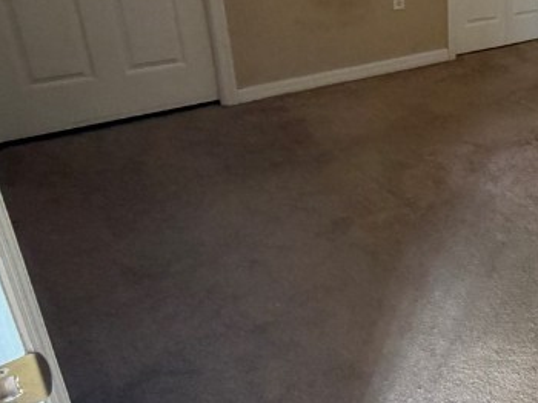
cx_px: 627
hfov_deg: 36.6
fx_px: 637
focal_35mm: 41
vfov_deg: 34.5
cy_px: 109
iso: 320
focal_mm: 2.22
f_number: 2.2
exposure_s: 1/94
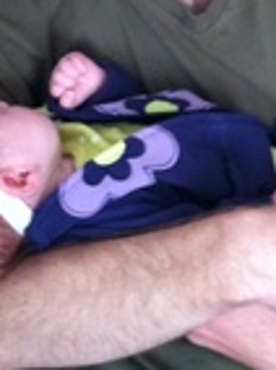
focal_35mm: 118
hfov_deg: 12.5
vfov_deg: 16.5
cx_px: 165
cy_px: 31
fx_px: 1258
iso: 250
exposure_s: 1/15
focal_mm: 3.85
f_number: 2.8
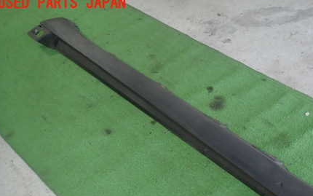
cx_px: 212
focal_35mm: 37
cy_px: 158
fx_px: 316
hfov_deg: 51.6
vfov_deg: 33.4
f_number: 2
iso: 125
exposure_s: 1/60
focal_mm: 4.5
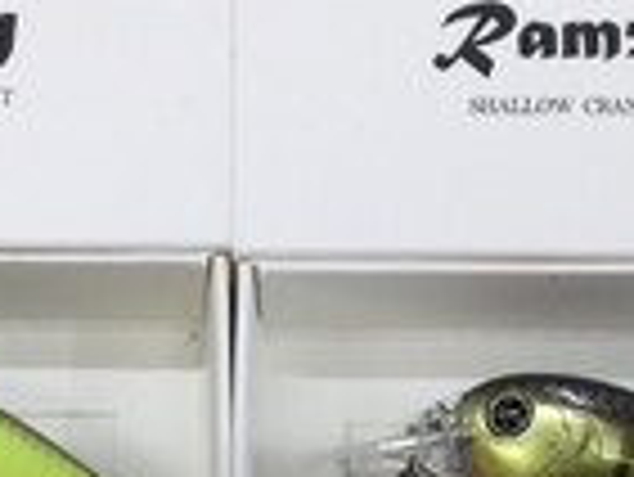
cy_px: 783
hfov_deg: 14.9
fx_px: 2420
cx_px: 238
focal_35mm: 132
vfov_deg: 10.7
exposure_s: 1/60
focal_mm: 3.3
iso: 32
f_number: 2.4
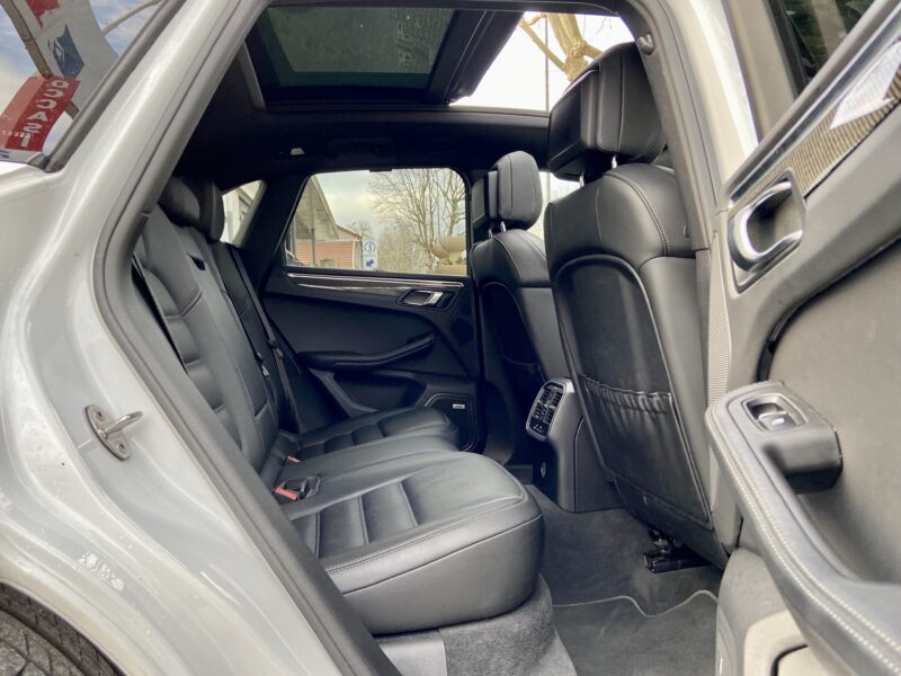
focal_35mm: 26
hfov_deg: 67.3
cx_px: 450
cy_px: 338
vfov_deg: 53.1
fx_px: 677
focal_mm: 4.25
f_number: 1.8
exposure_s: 1/121
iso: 125
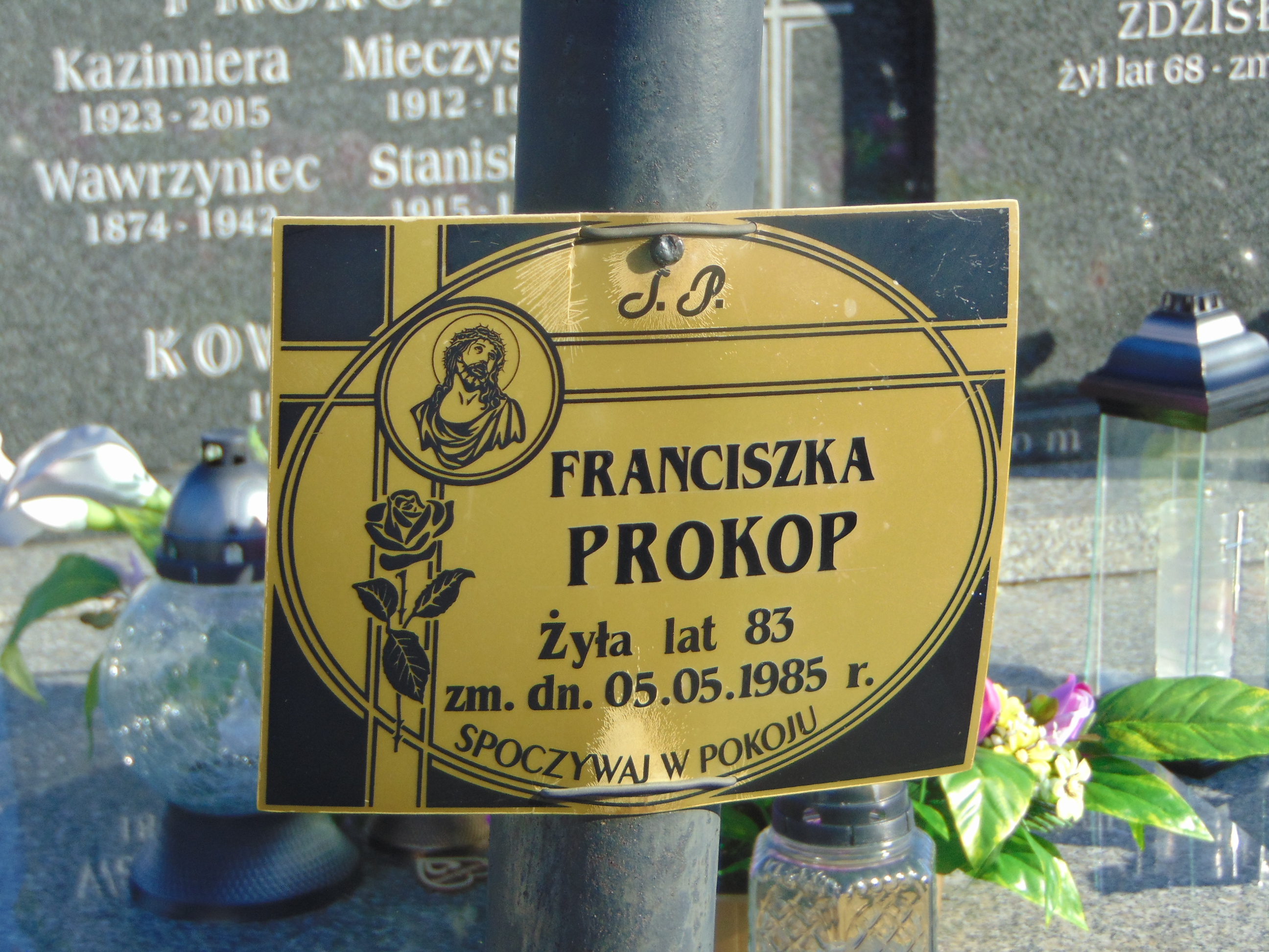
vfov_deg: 13.7
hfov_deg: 18.2
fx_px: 3959
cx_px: 634
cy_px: 476
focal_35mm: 108
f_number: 3.9
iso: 80
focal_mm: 19.4
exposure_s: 1/320
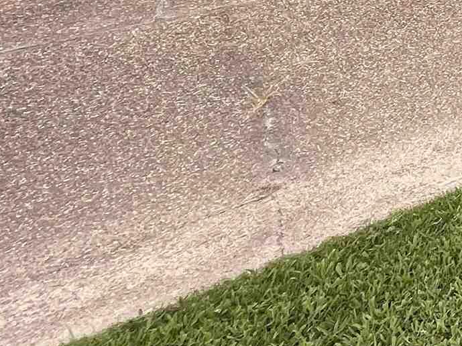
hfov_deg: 18.9
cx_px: 939
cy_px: -322
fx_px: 774
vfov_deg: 18.2
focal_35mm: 58
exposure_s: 1/272
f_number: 1.8
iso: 32
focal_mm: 1.57
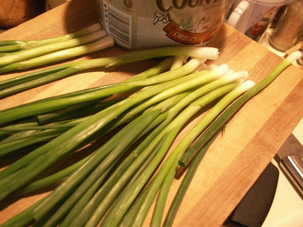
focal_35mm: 35
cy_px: 114
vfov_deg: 40.7
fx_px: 306
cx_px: 152
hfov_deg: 52.6
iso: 160
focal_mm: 5.86
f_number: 2.8
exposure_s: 1/6
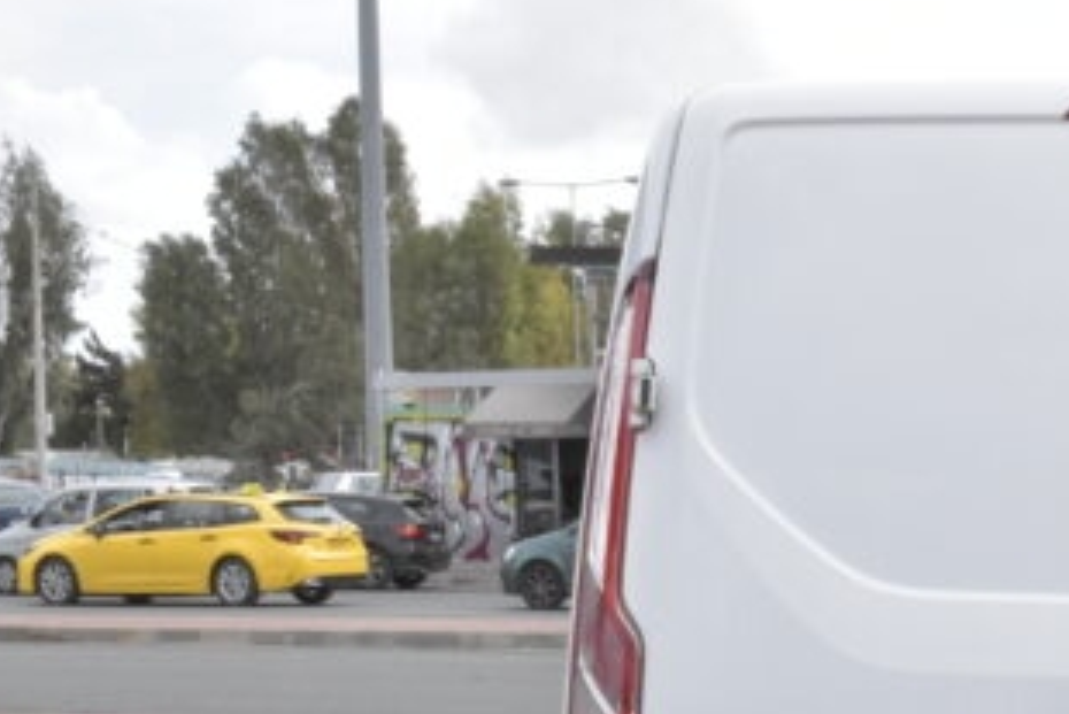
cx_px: 1276
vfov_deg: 11.7
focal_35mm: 115
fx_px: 3423
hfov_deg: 17.0
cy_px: 774
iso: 1600
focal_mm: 31
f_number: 29
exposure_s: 1/200
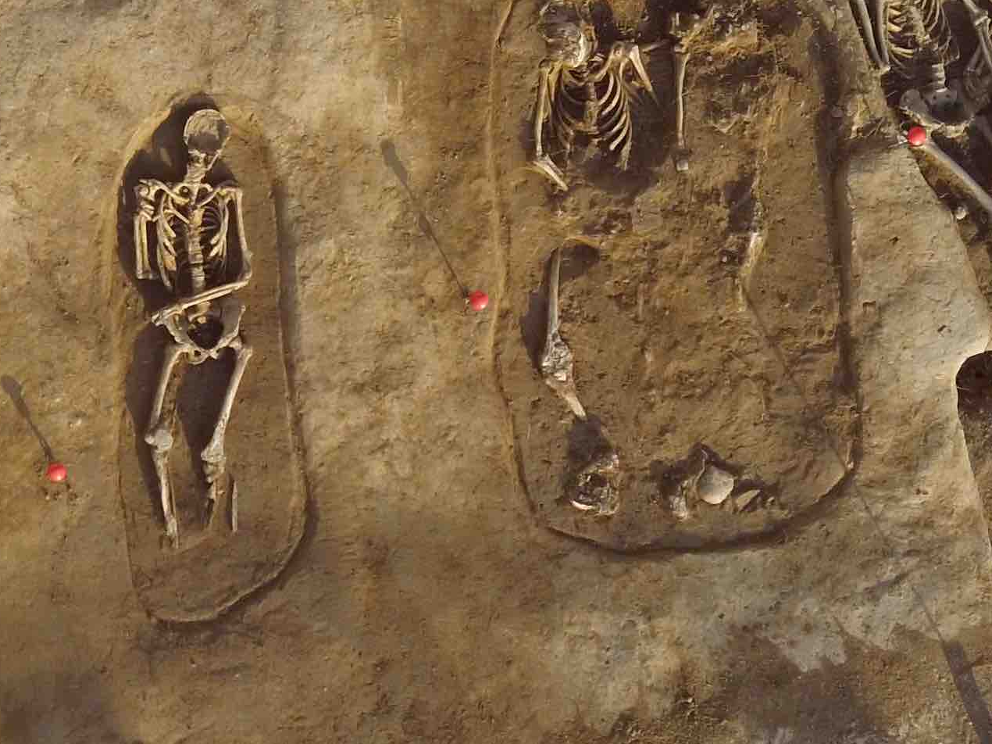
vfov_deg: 23.3
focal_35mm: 63
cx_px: -12
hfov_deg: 28.7
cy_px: 433
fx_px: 1805
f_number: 2.8
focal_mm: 3.61
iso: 100
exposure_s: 1/433
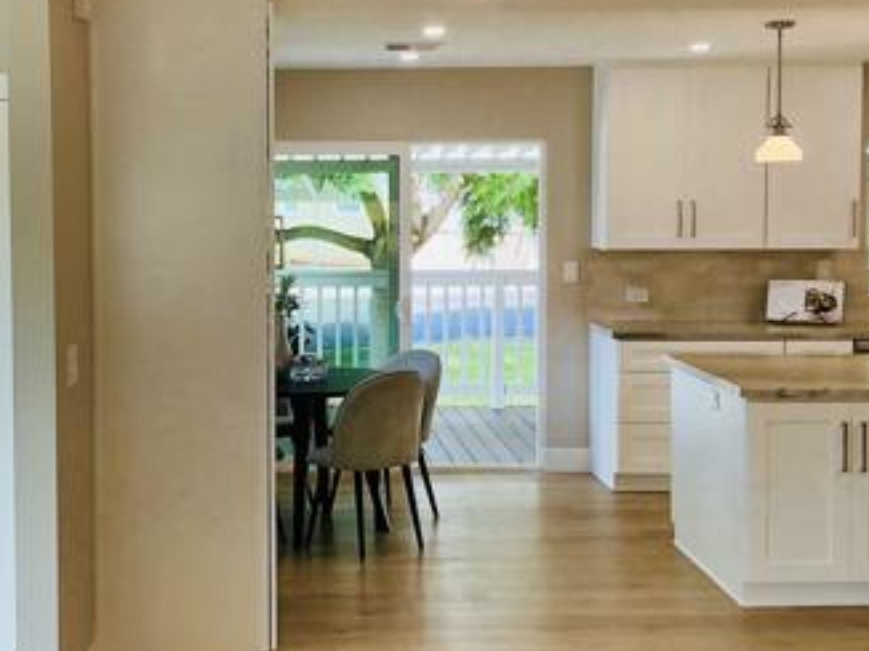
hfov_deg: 34.7
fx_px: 1380
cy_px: 259
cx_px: 312
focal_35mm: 55
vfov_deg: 26.5
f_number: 1.8
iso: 32
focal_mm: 3
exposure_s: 1/139
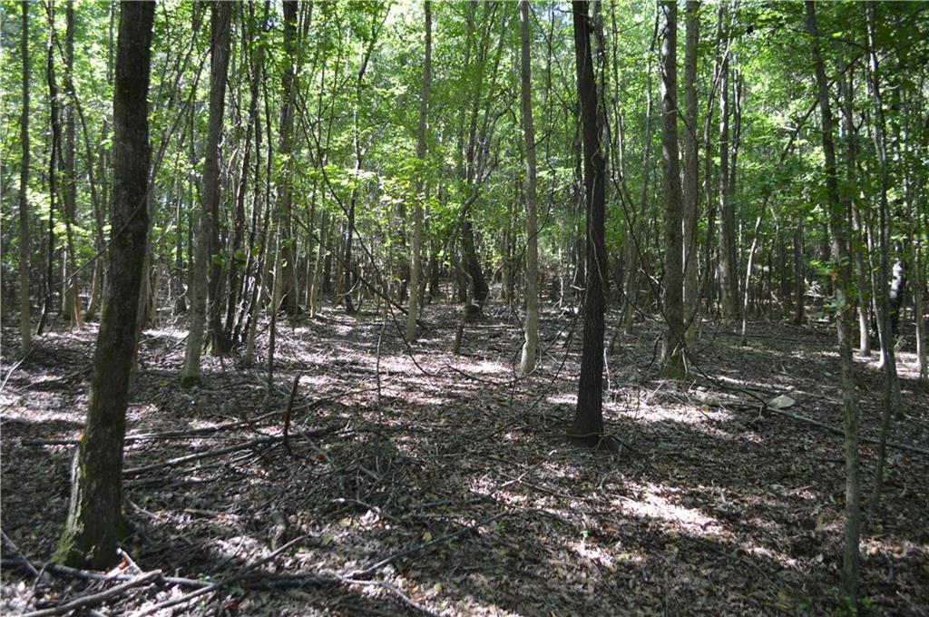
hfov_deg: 62.0
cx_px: 464
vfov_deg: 43.5
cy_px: 308
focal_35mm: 30
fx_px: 773
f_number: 4
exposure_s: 1/60
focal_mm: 20
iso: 450
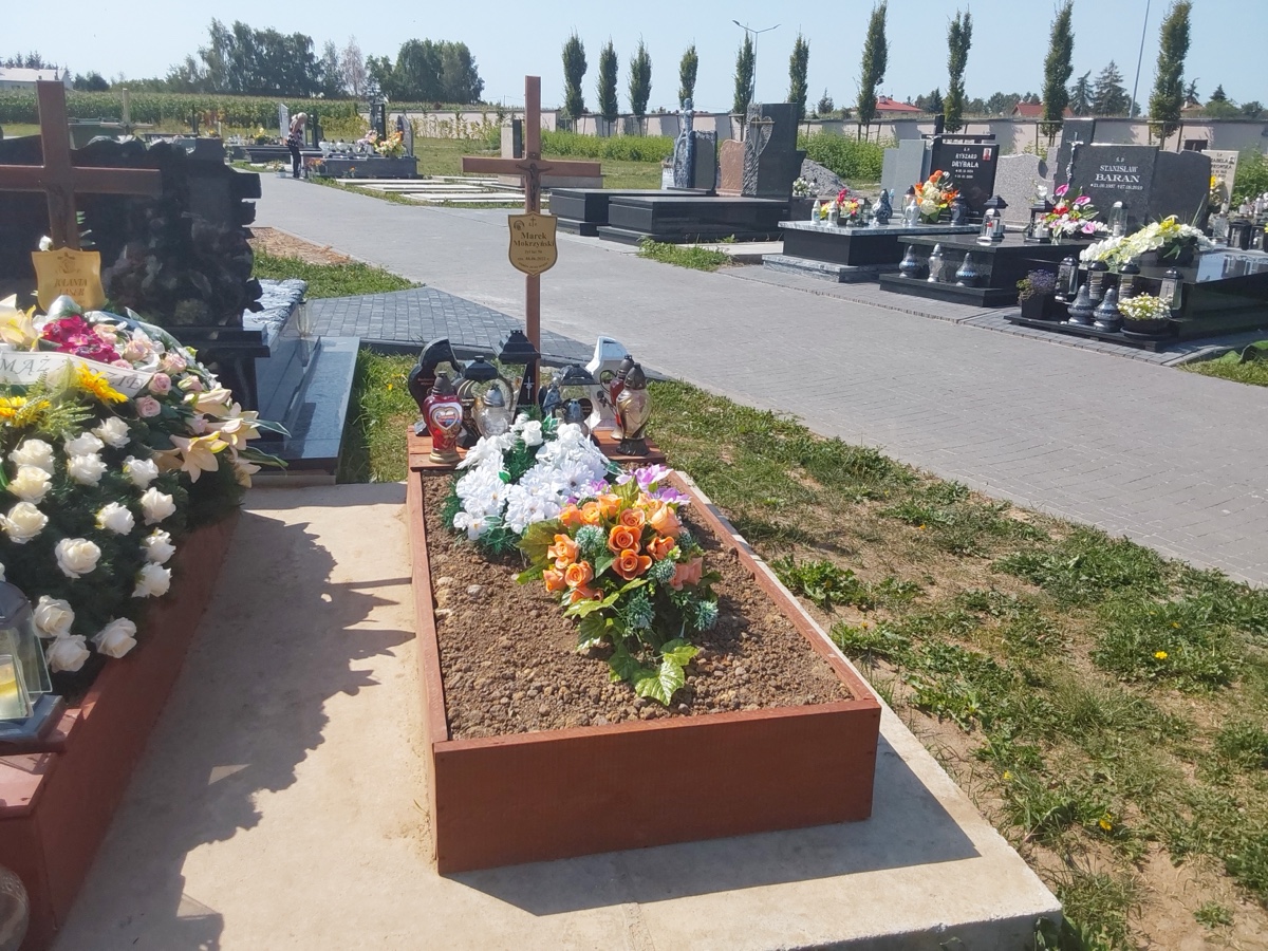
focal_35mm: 28
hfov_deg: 63.4
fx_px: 1026
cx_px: 634
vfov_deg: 49.7
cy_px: 476
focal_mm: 2.91
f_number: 1.9
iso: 50
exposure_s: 1/2086
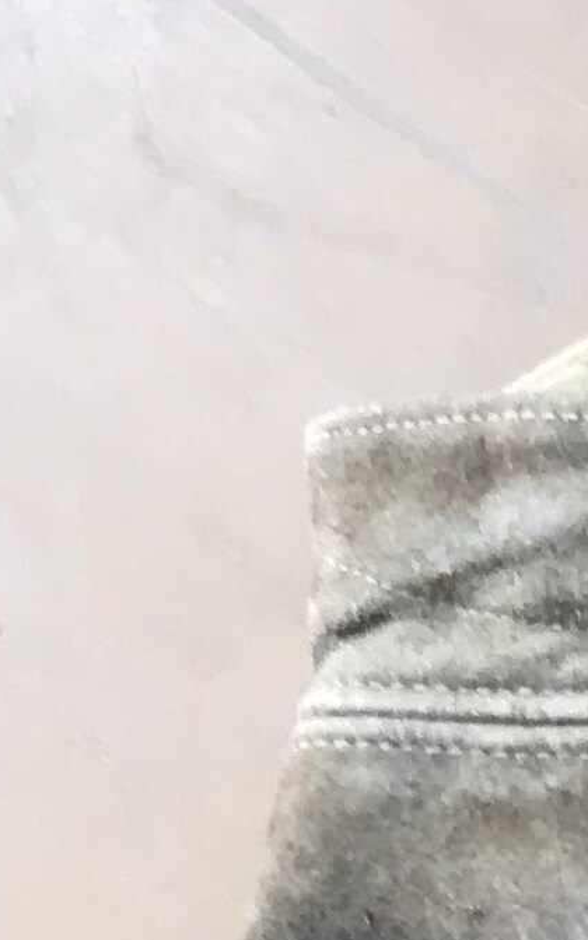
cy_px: 1442
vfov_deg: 11.3
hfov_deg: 6.7
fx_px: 4564
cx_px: 1767
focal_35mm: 178
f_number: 1.8
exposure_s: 1/95
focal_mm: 3.99
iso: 40
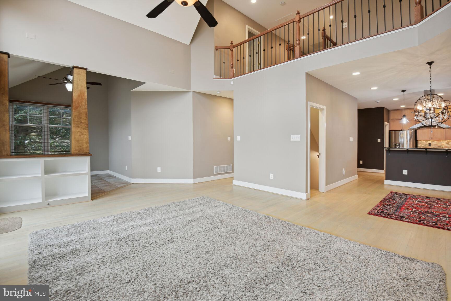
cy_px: 150
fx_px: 200
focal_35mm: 16
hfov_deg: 96.7
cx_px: 226
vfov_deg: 73.7
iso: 400
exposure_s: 1/8
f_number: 8
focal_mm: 16
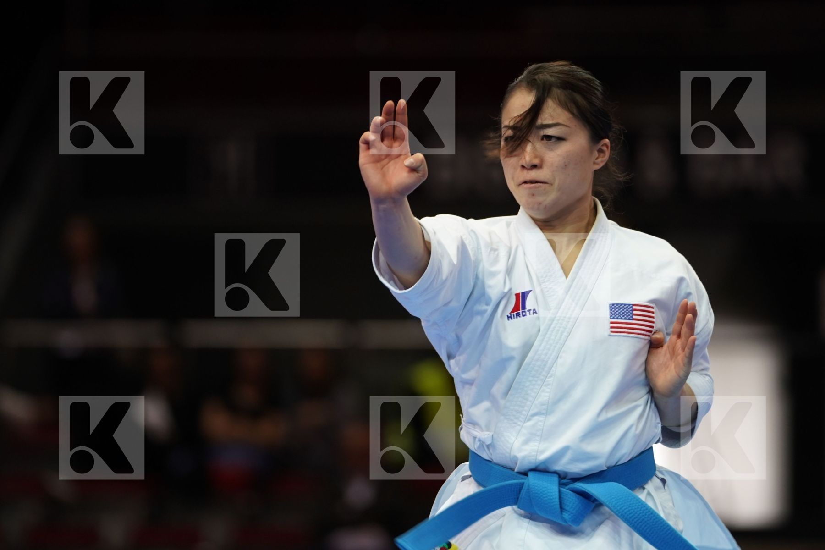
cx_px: 412
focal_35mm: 300
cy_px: 275
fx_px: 6874
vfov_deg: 4.6
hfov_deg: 6.9
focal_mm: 200
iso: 800
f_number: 2.8
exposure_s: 1/200
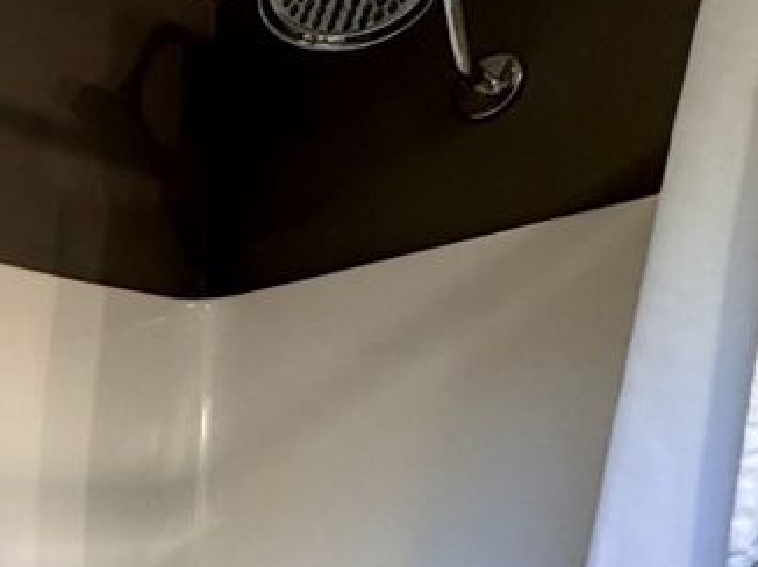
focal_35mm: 44
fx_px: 963
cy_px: 639
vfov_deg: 29.3
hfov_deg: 32.4
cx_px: -226
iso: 320
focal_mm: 2.22
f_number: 2.2
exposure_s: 1/120
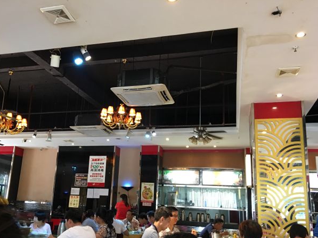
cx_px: 137
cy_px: 138
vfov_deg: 41.7
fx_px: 312
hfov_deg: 53.8
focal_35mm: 34
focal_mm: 4.15
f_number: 2.2
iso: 100
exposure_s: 1/17
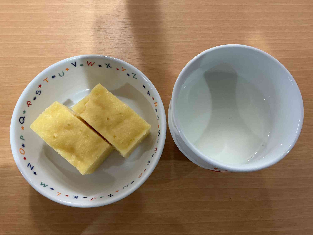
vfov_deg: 48.2
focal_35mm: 29
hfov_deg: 61.7
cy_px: 118
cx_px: 156
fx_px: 262
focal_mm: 3
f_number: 1.8
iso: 125
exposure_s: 1/60
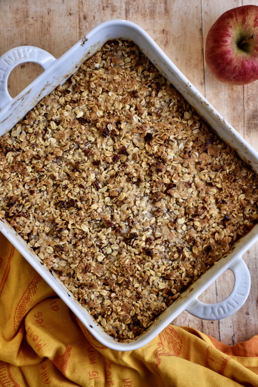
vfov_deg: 22.6
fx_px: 967
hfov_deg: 15.2
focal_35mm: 90
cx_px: 129
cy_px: 194
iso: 1000
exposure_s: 1/80
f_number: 5
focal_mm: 60
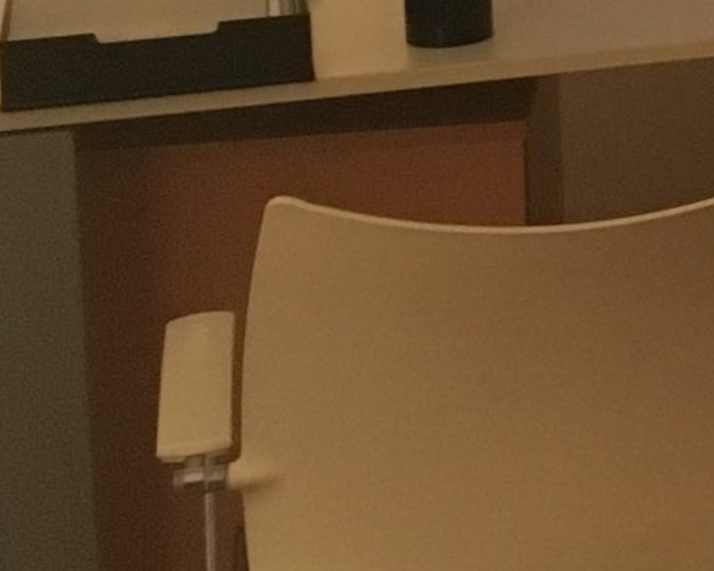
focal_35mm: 146
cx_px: 1717
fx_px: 3086
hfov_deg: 11.1
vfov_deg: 10.1
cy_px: -365
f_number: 2.2
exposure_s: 1/17
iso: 200
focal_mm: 4.15
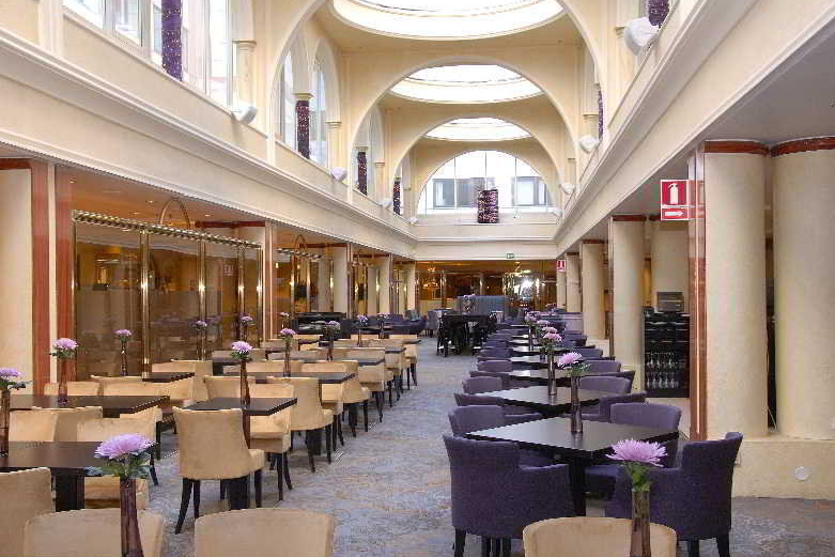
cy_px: 282
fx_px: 928
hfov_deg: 48.4
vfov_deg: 33.4
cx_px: 411
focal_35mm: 40
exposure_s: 1/3
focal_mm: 26
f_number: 6.3
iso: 100
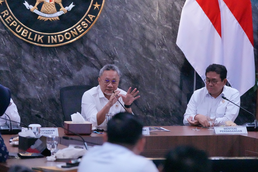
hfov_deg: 11.4
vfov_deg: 7.6
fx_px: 1290
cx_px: 129
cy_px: 86
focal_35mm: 180
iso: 20000
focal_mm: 120
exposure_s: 1/2000
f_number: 3.2
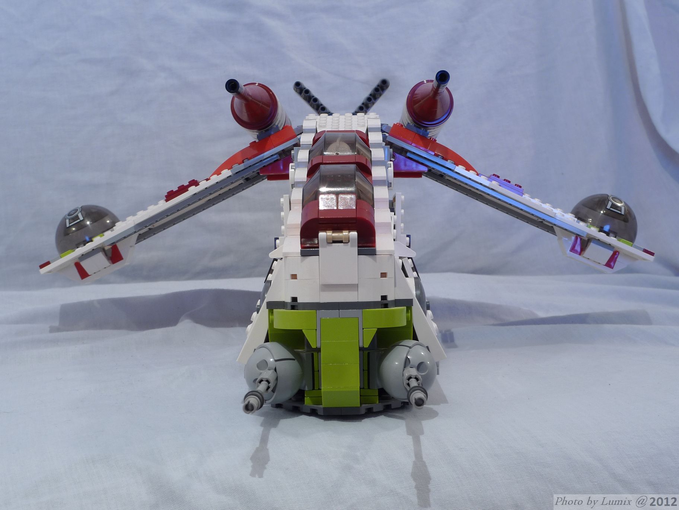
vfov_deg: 28.0
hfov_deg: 36.8
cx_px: 340
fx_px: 1020
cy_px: 255
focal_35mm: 52
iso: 80
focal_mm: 11.1
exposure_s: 3.2
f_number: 4.5
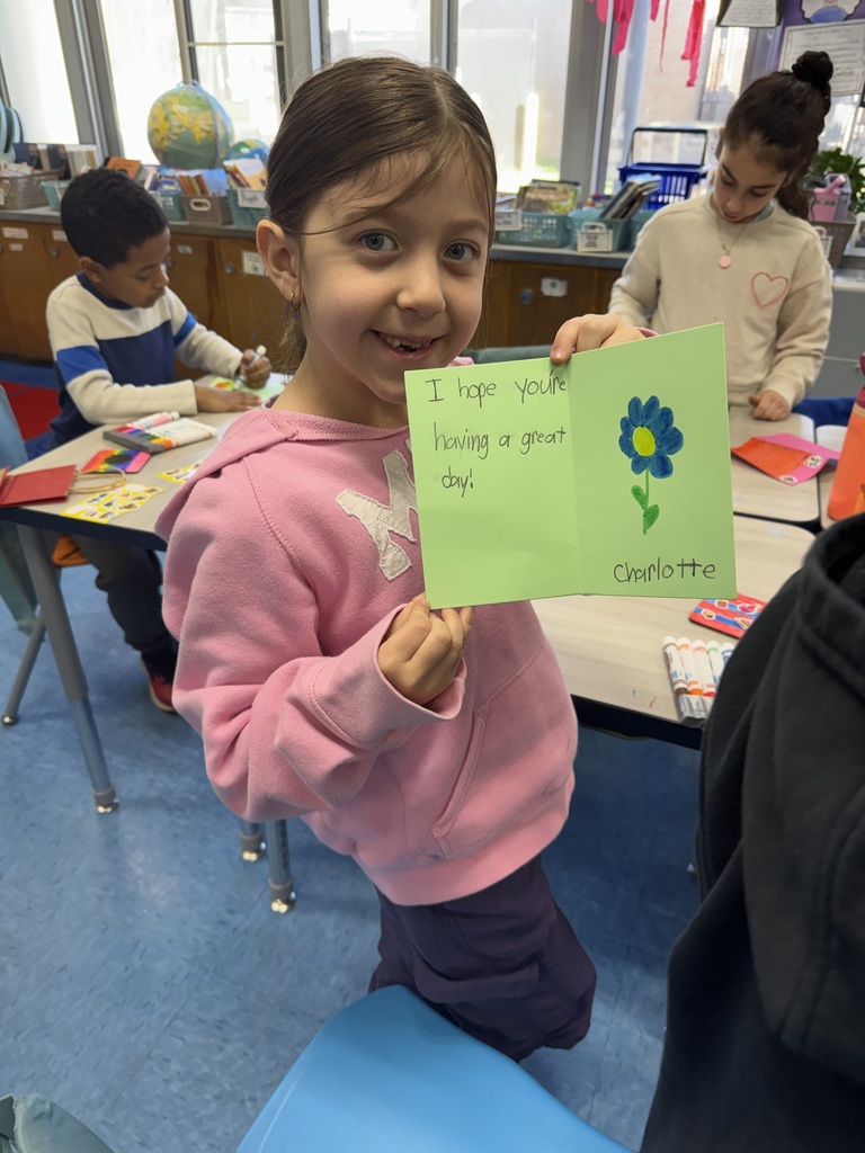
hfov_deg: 56.8
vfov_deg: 71.6
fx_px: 800
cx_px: 432
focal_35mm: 24
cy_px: 576
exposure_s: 1/120
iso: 200
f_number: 1.78
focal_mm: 6.76
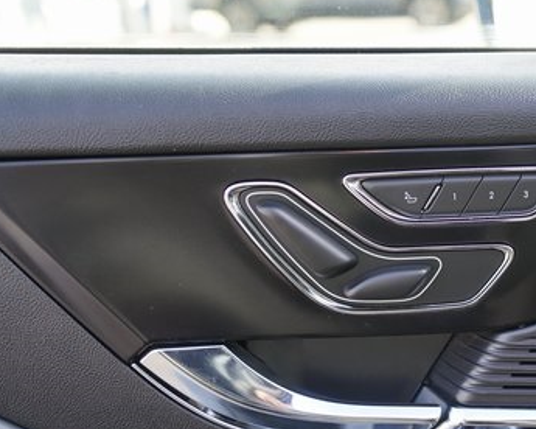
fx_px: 968
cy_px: 312
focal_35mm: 61
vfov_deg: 24.8
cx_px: 415
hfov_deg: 30.3
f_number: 4
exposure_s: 1/60
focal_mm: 35
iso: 125
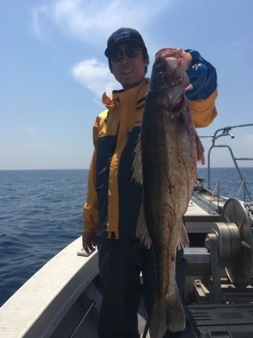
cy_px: 169
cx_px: 126
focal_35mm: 29
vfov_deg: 61.7
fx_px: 283
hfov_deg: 48.2
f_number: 2.2
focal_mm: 4.15
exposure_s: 1/1508
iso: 25
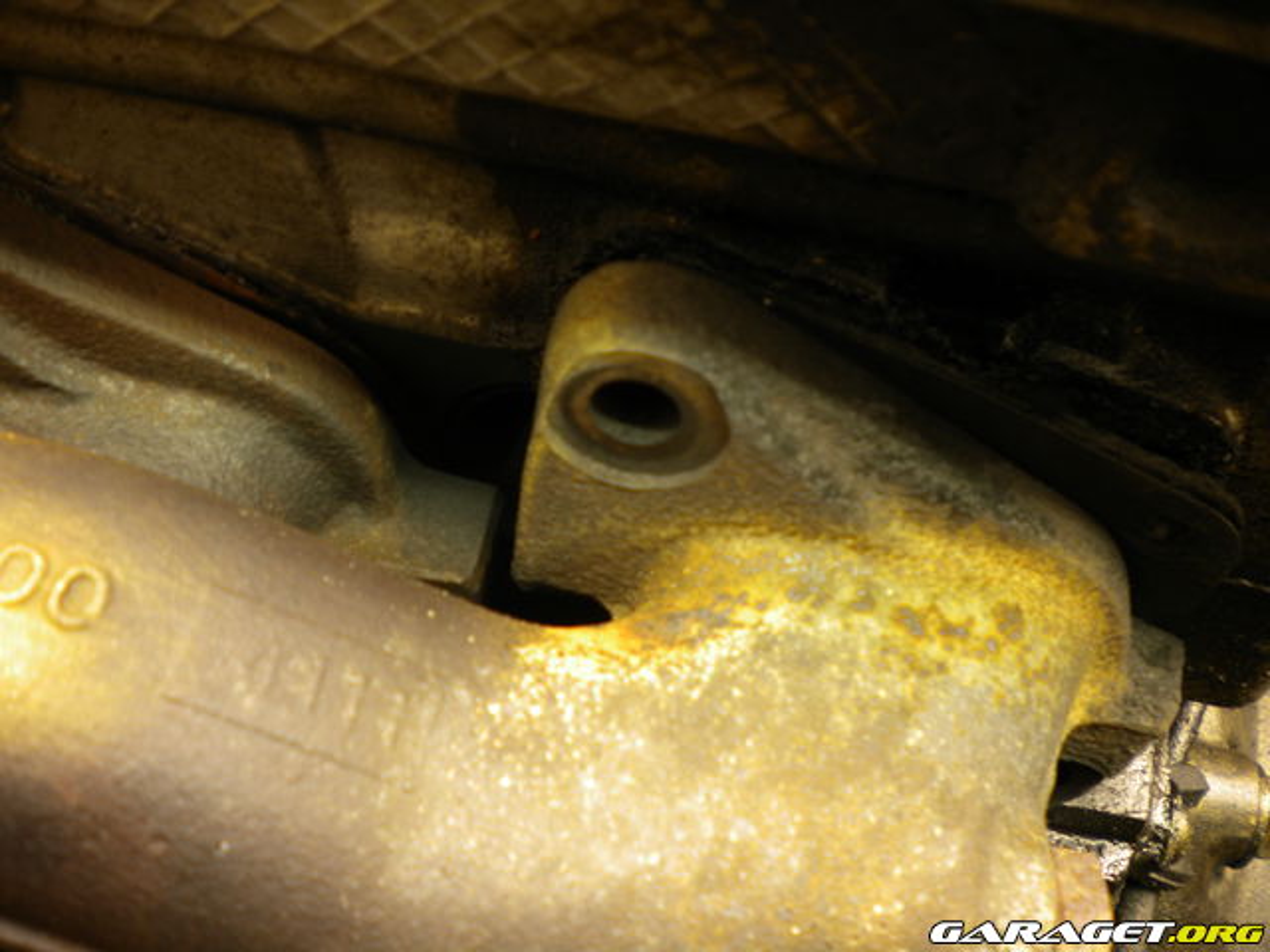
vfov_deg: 40.7
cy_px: 476
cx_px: 635
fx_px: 1284
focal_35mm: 35
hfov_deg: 52.6
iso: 80
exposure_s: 1/2.4
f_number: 3.1
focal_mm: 6.3
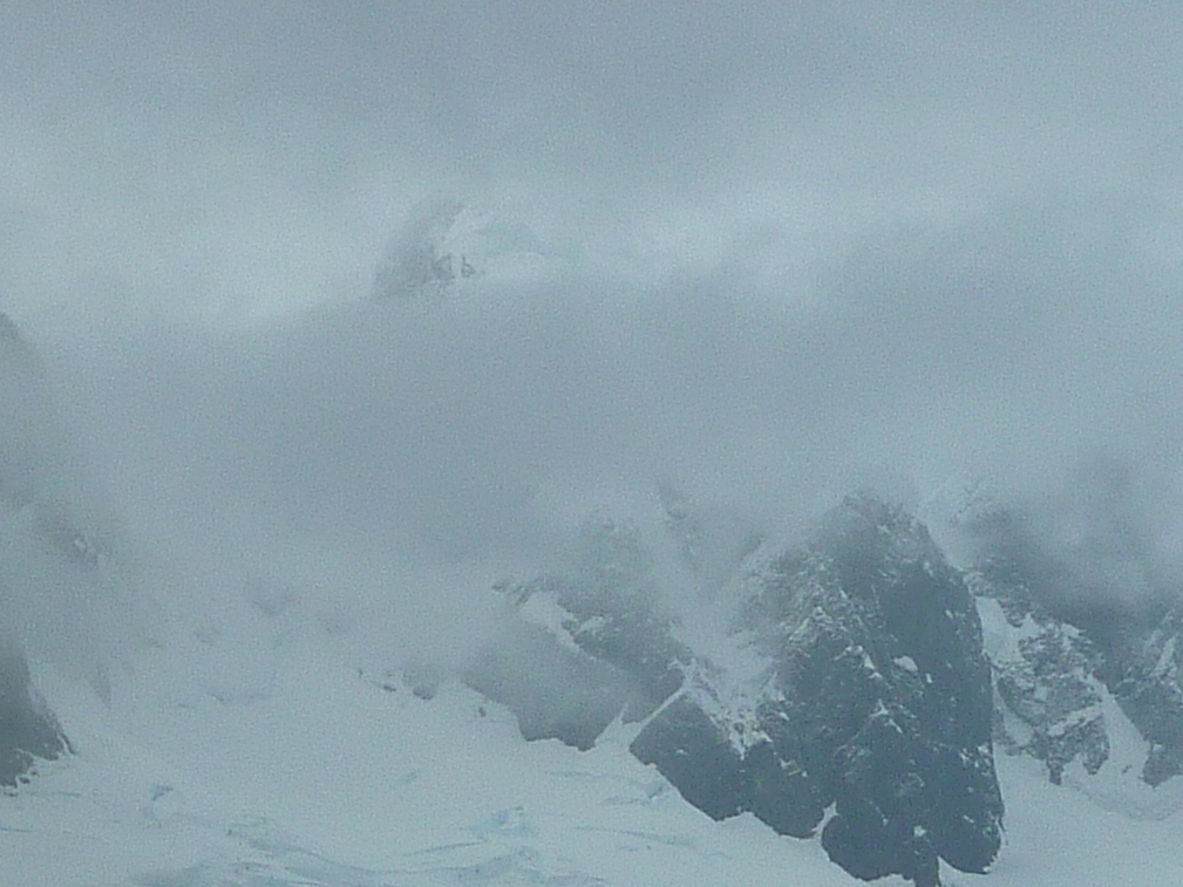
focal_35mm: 137
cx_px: 720
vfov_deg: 10.7
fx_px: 4683
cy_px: 971
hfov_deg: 14.4
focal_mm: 6.1
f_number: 4.5
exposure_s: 1/400
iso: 80
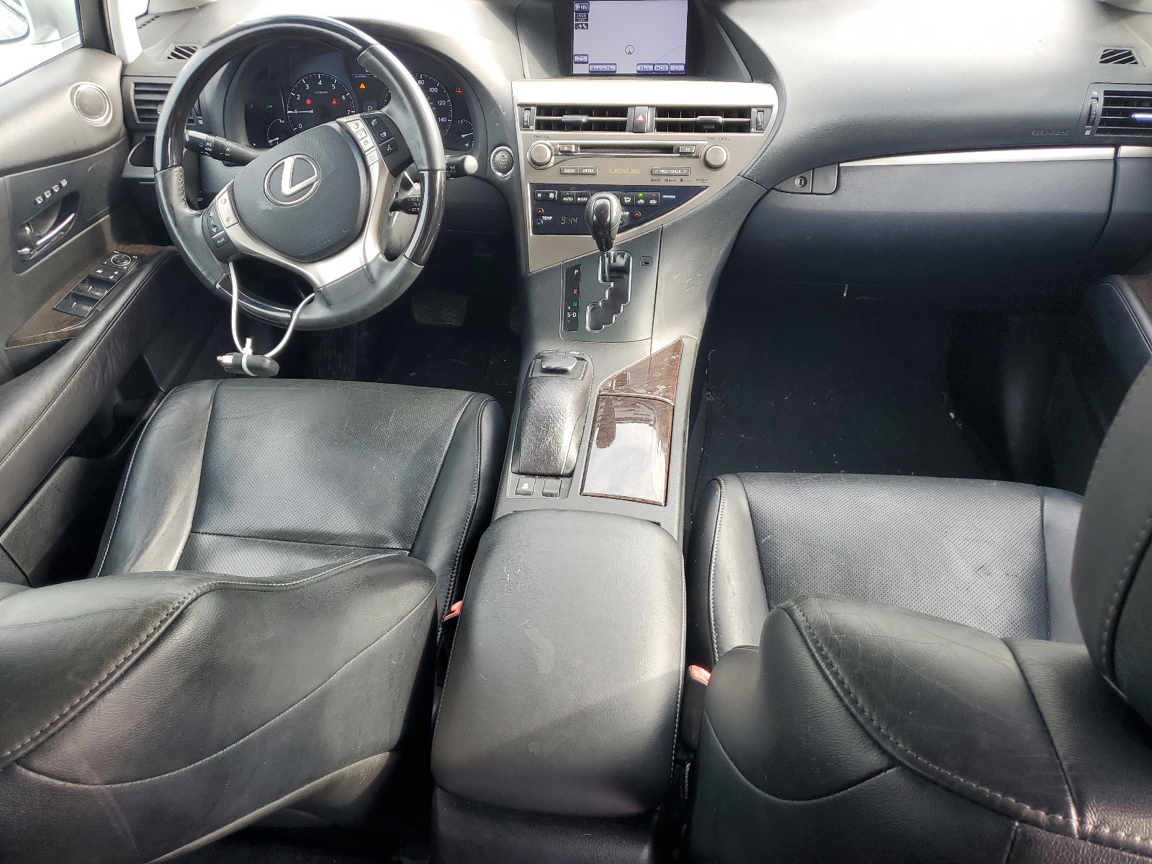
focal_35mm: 26
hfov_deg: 67.3
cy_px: 432
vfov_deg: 53.1
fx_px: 865
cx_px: 576
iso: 50
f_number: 1.5
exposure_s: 1/145
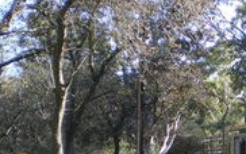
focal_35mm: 106
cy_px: 120
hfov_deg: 18.4
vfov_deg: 12.3
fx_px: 711
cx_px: 310
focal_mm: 6.3
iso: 64
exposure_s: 1/100
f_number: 3.1
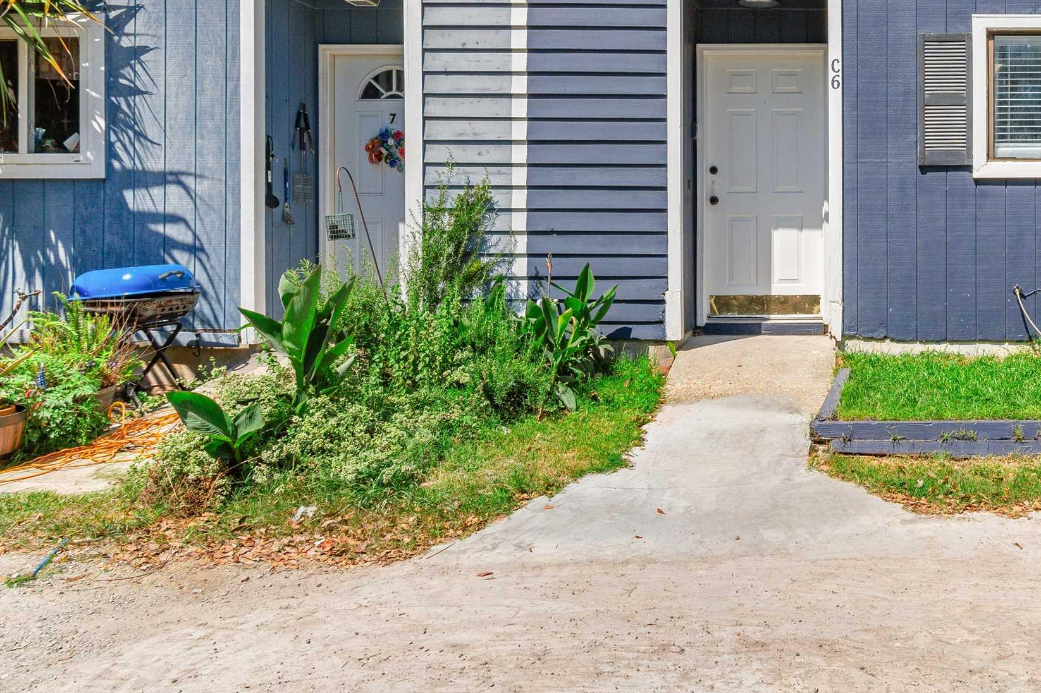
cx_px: 836
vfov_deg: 42.7
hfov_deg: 60.1
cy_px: 76
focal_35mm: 28
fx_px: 810
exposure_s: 1/400
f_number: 10
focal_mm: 10
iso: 100
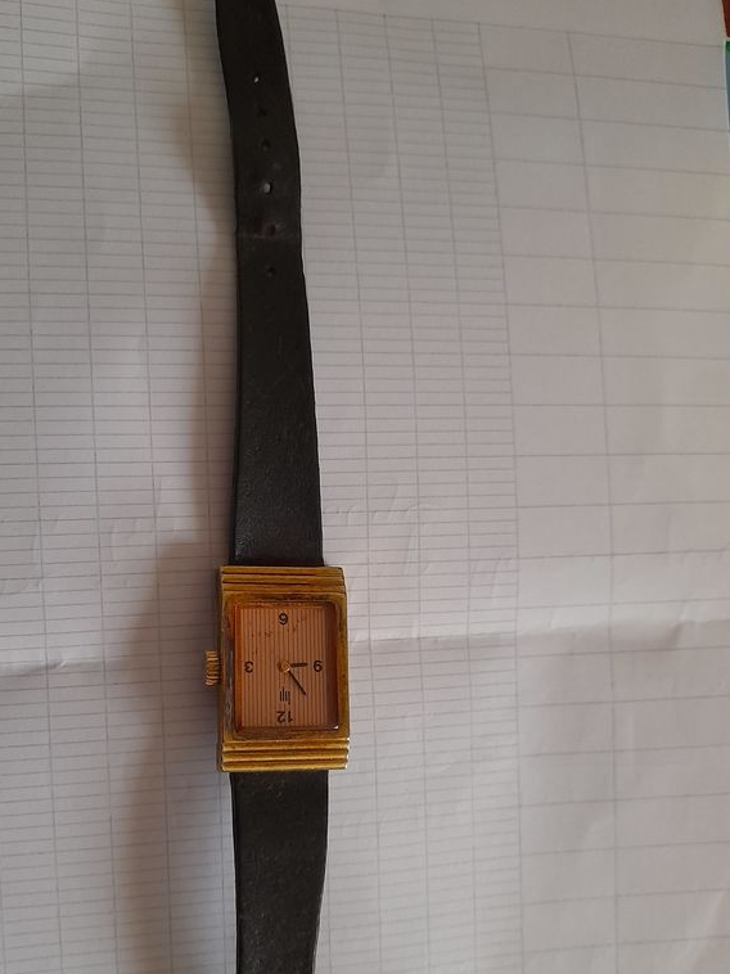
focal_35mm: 33
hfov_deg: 42.8
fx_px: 928
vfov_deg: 55.1
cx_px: 305
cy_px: 573
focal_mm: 4.6
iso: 400
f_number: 2
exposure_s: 1/30
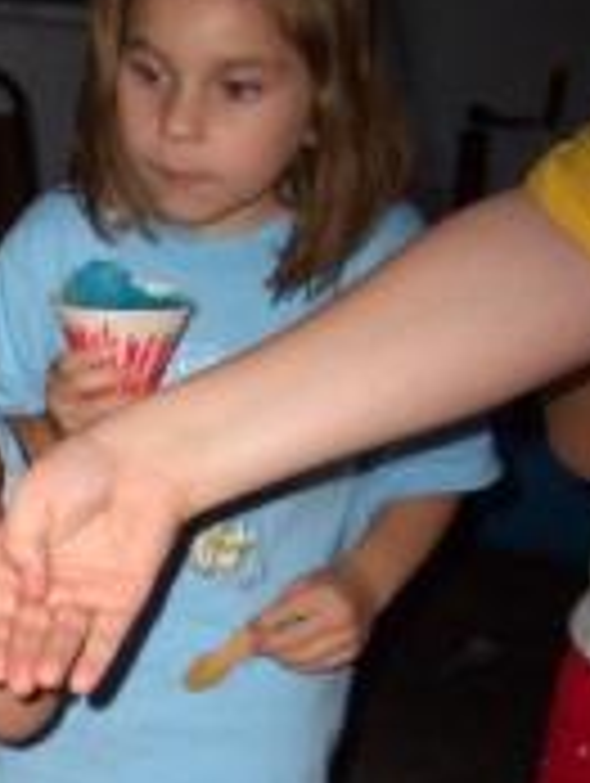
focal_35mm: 90
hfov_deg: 15.8
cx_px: -135
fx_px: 2040
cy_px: 837
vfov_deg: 20.8
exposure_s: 1/60
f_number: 2.6
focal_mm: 5.8
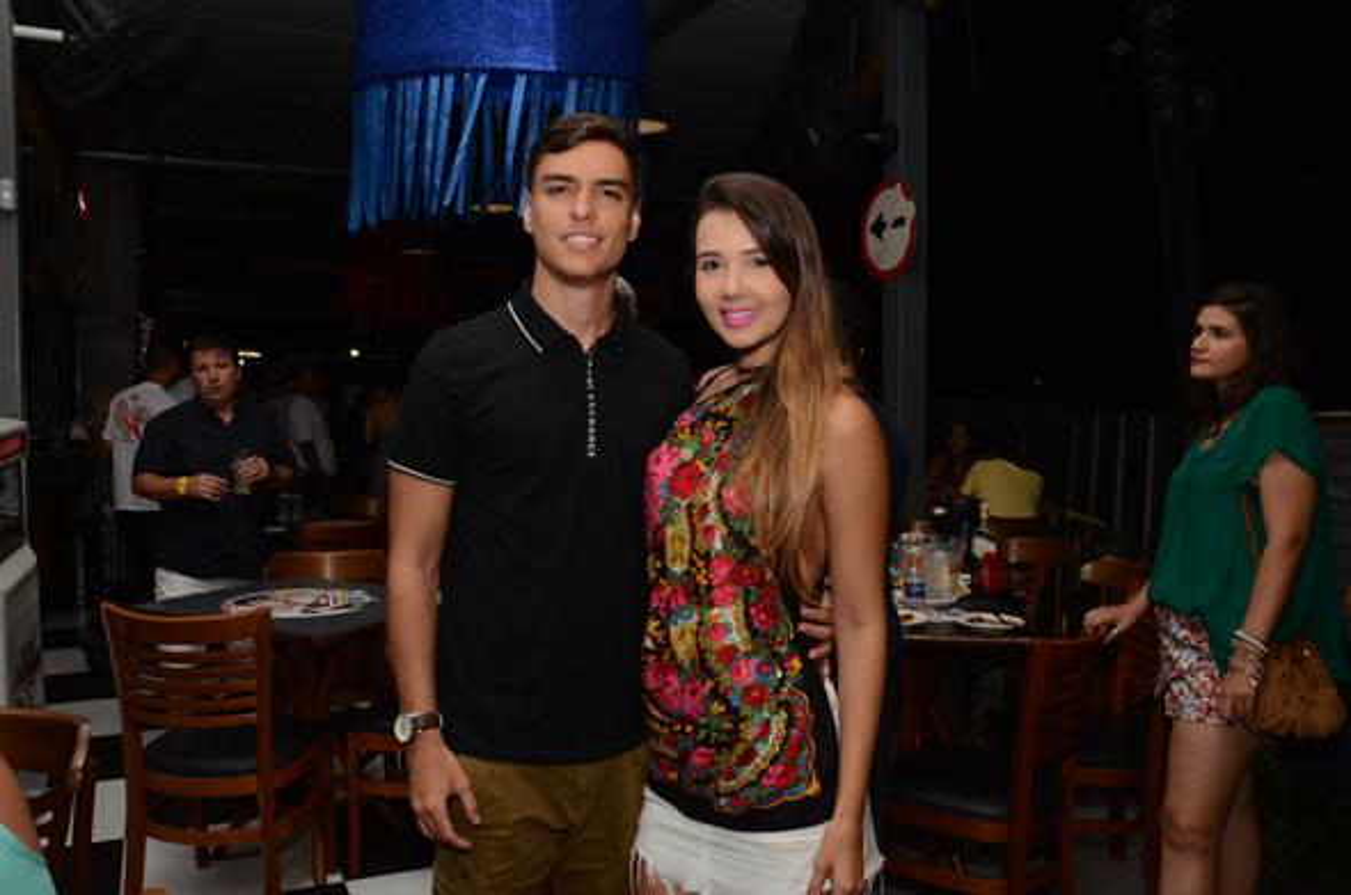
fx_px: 1011
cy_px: 448
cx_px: 676
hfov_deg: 67.5
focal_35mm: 27
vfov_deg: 47.8
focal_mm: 18
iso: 1250
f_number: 13
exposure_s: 1/200
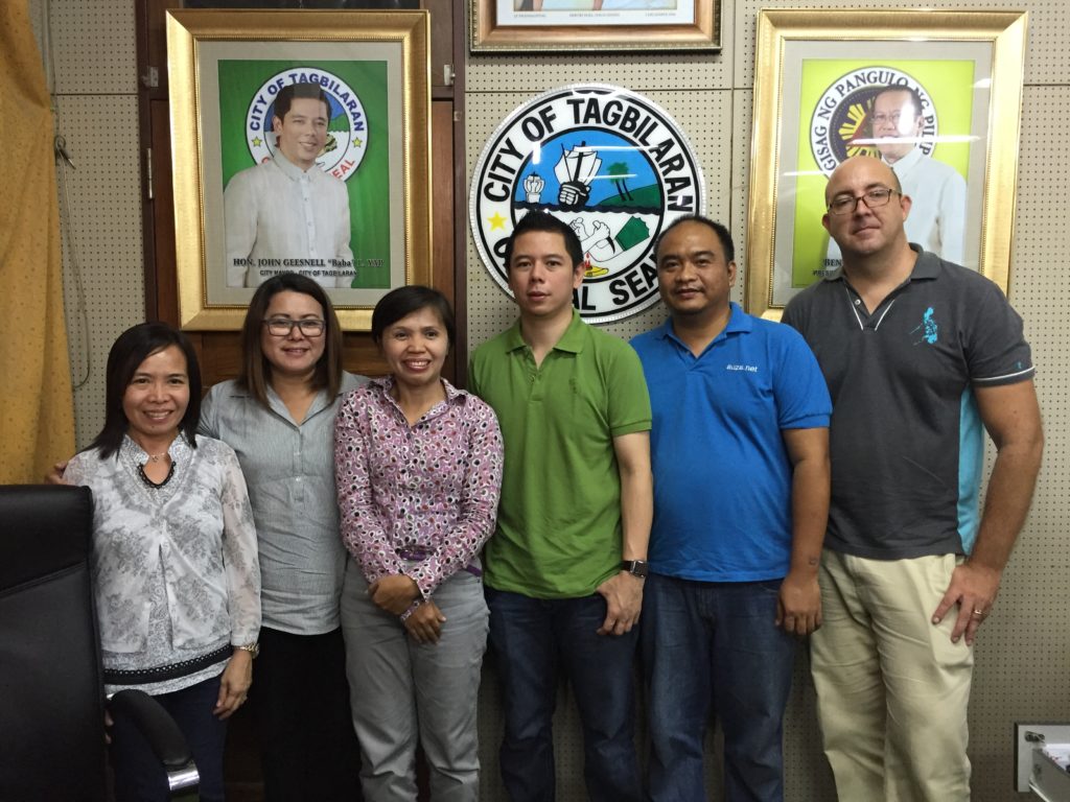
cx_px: 535
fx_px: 896
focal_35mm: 29
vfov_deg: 48.2
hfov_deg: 61.7
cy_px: 401
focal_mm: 4.15
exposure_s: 1/30
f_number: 2.2
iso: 160
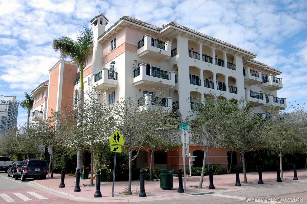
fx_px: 243
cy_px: 102
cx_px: 154
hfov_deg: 64.6
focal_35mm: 28
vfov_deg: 45.6
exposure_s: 1/500
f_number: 6.3
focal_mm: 19
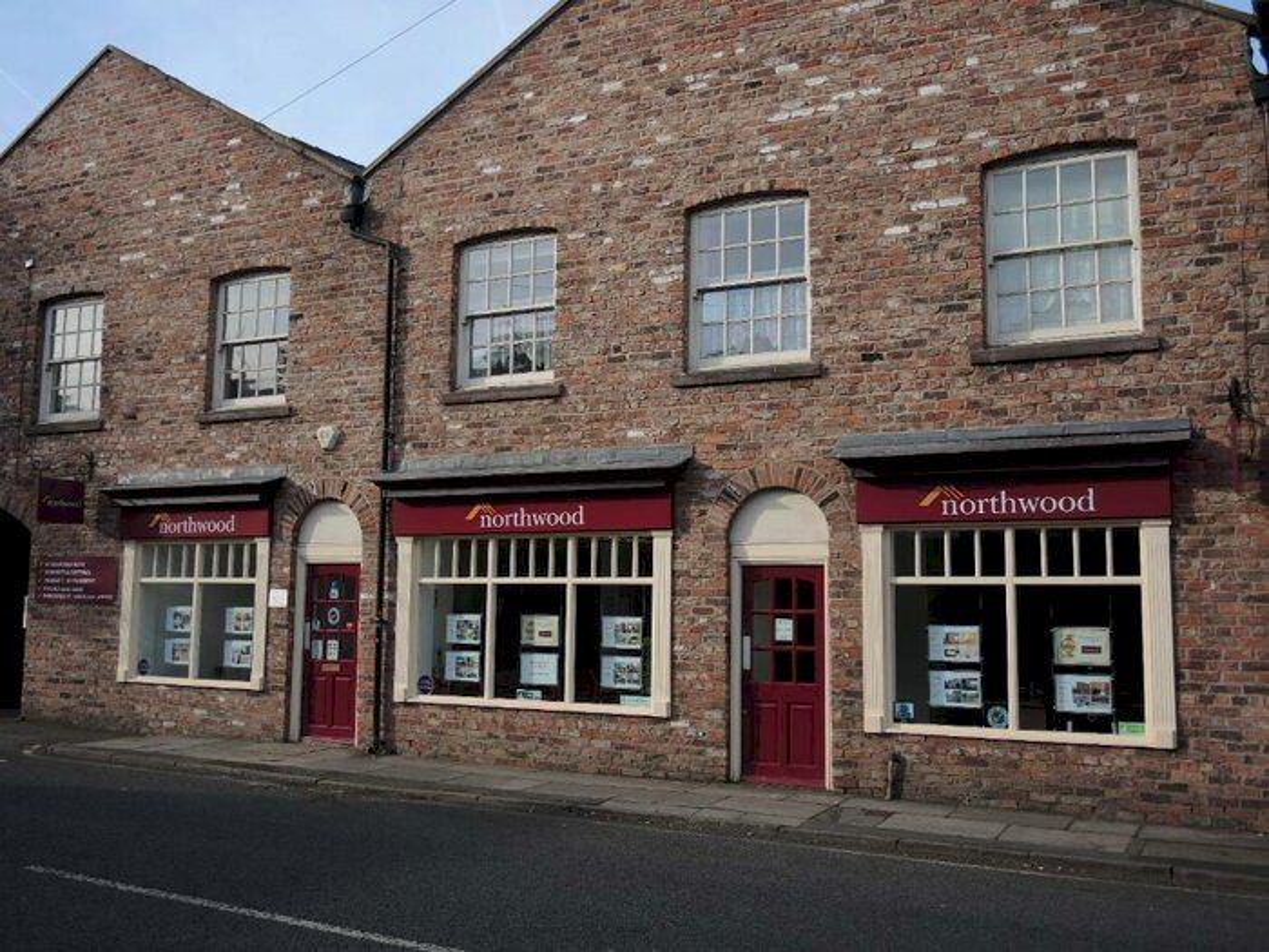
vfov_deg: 42.9
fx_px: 1210
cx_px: 634
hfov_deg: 55.4
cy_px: 476
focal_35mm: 33
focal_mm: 7
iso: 80
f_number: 2
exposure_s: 1/1250
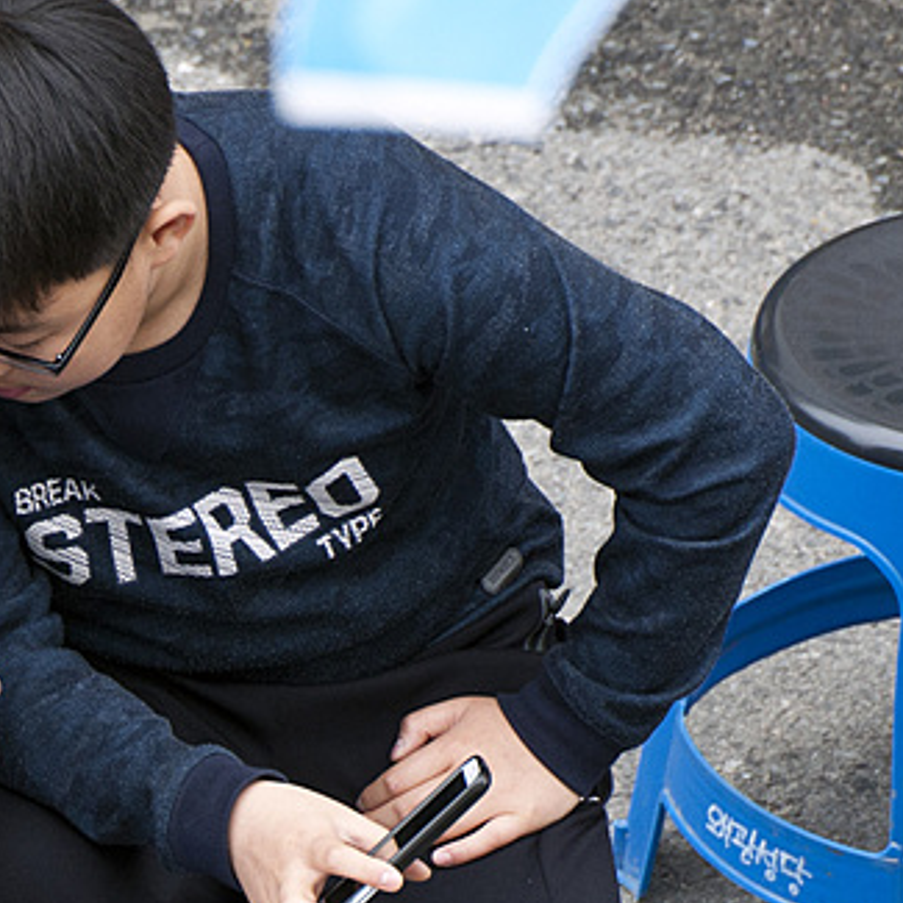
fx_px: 22253
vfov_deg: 2.3
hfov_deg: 2.3
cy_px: 1056
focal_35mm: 754
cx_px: -236
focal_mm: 240
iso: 400
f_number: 6
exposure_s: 1/160
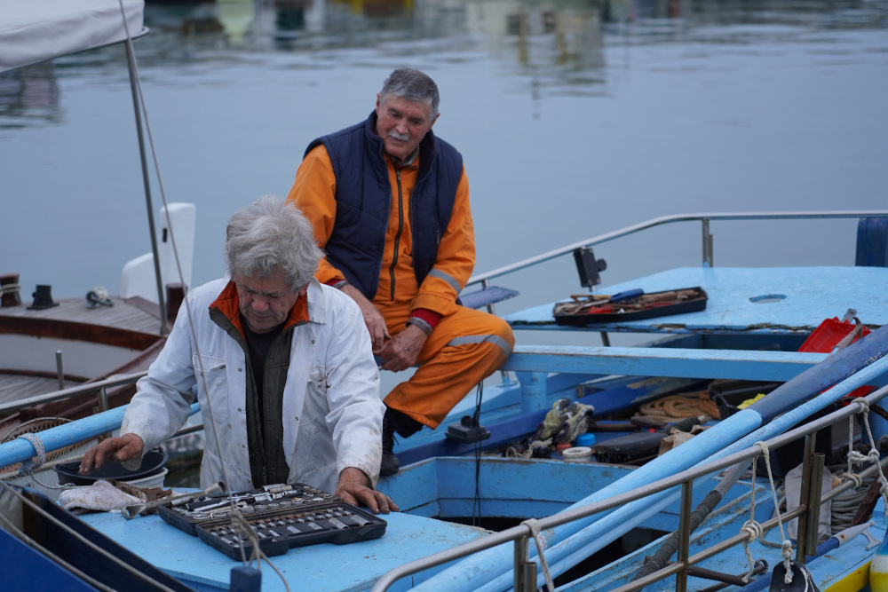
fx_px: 2590
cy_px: 296
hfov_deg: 19.5
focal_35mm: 105
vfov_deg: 13.0
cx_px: 444
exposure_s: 1/160
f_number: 4
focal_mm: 105
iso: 500
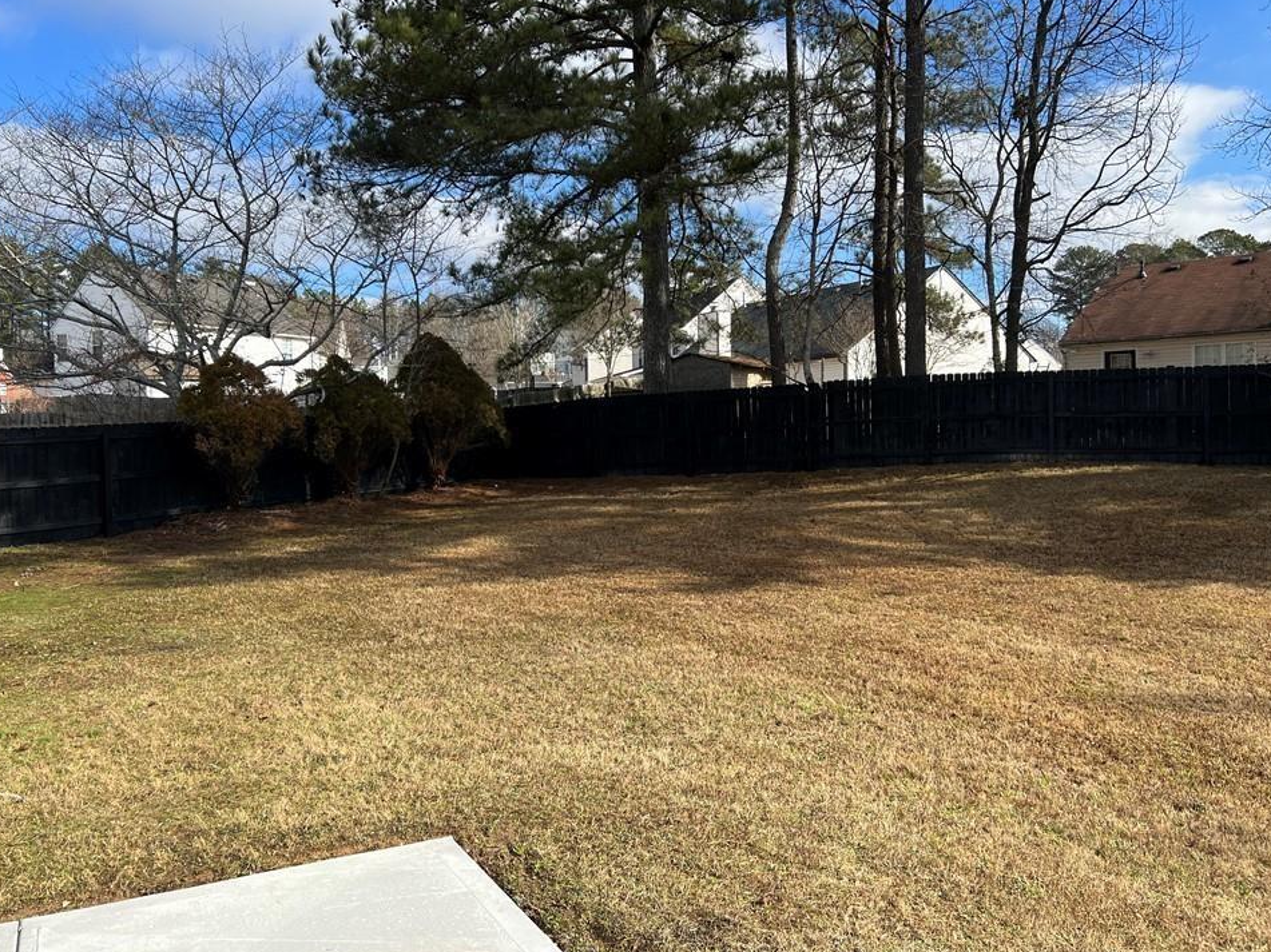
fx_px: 1028
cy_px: 449
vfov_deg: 49.7
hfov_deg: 63.4
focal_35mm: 28
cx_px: 604
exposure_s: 1/2632
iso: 50
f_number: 1.5
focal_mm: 5.7
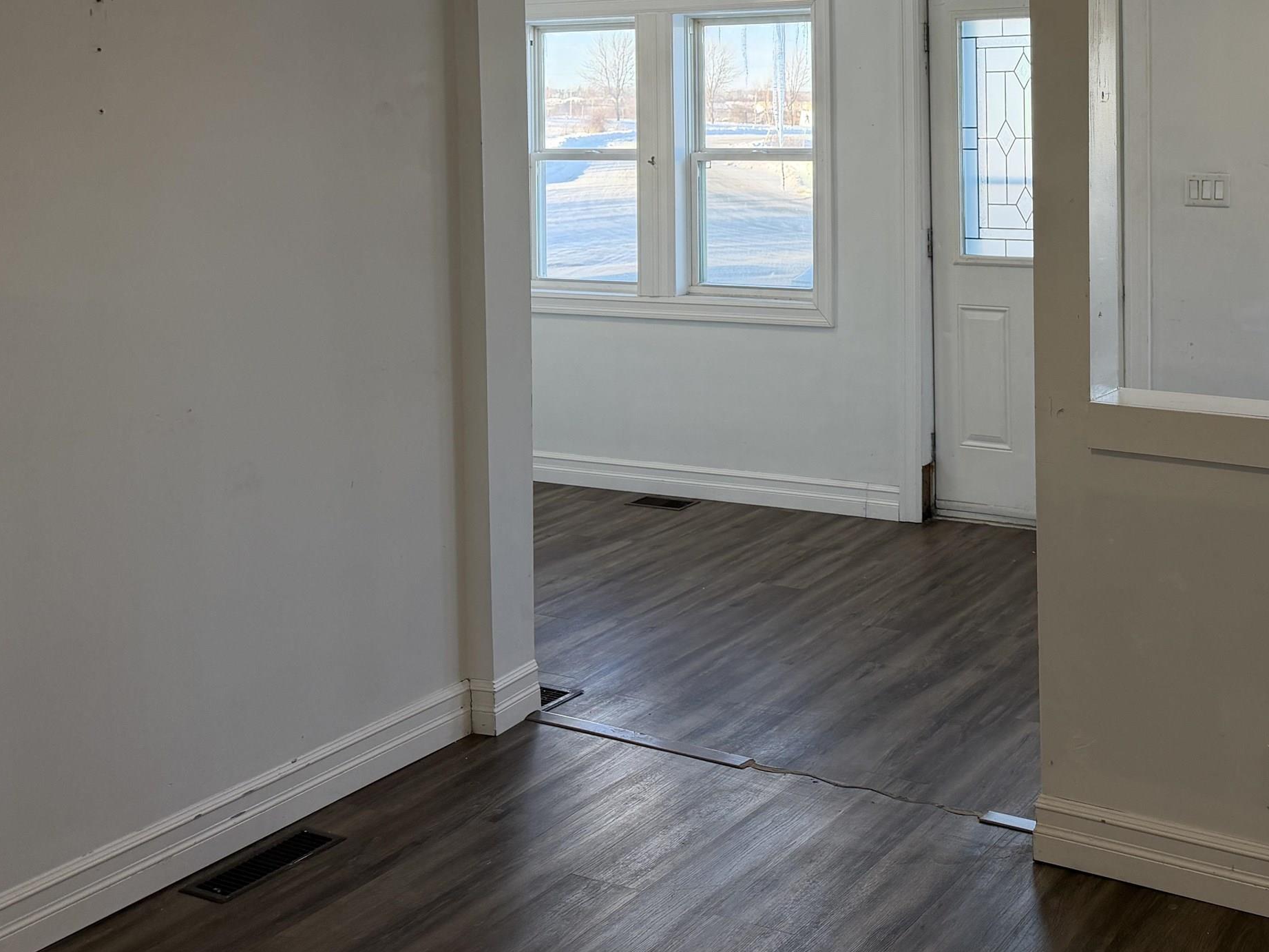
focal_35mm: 40
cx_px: 1031
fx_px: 1466
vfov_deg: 34.7
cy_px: 176
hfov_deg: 44.3
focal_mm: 6.76
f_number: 1.78
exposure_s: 1/211
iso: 125
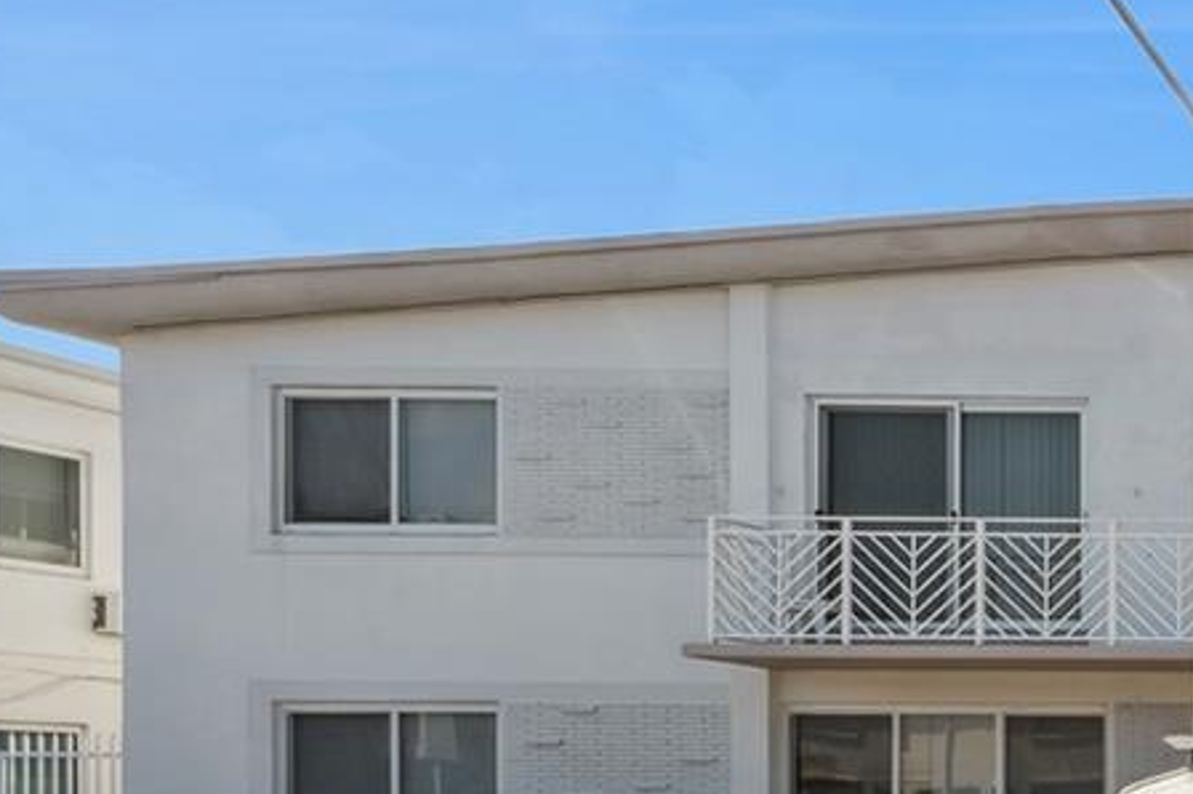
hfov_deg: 28.6
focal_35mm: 50
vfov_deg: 25.3
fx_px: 1656
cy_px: 837
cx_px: 1710
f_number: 10
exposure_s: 1/500
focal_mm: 14
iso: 200
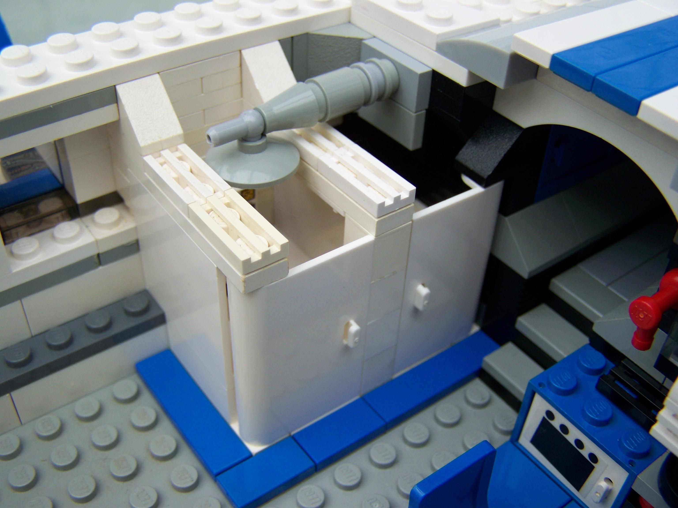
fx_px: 744
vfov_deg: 37.7
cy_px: 254
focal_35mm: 38
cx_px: 339
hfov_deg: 49.0
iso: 64
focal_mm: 6.3
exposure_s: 1/160
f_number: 2.8
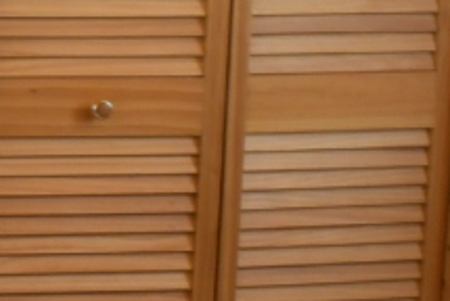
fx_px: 2541
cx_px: -615
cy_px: -27
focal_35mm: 203
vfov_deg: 6.8
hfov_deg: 9.1
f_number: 16
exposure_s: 1/5
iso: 640
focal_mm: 18
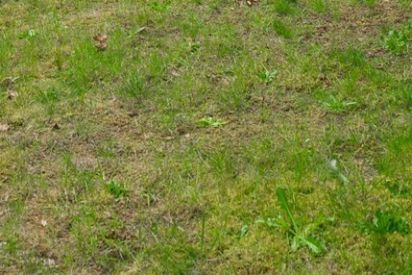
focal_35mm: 87
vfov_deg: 14.0
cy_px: -216
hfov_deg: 23.1
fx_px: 996
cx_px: 92
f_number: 7.1
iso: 80
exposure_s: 1/30
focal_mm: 22
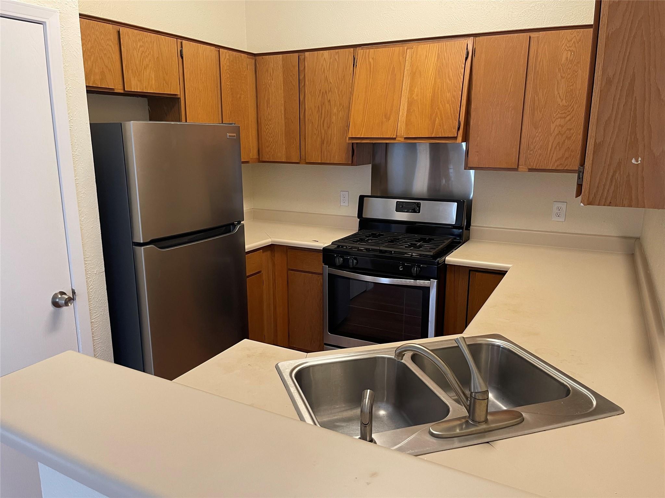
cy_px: 249
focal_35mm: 25
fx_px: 480
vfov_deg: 54.9
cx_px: 332
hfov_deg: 69.4
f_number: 1.6
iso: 160
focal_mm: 5.1
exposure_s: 1/60
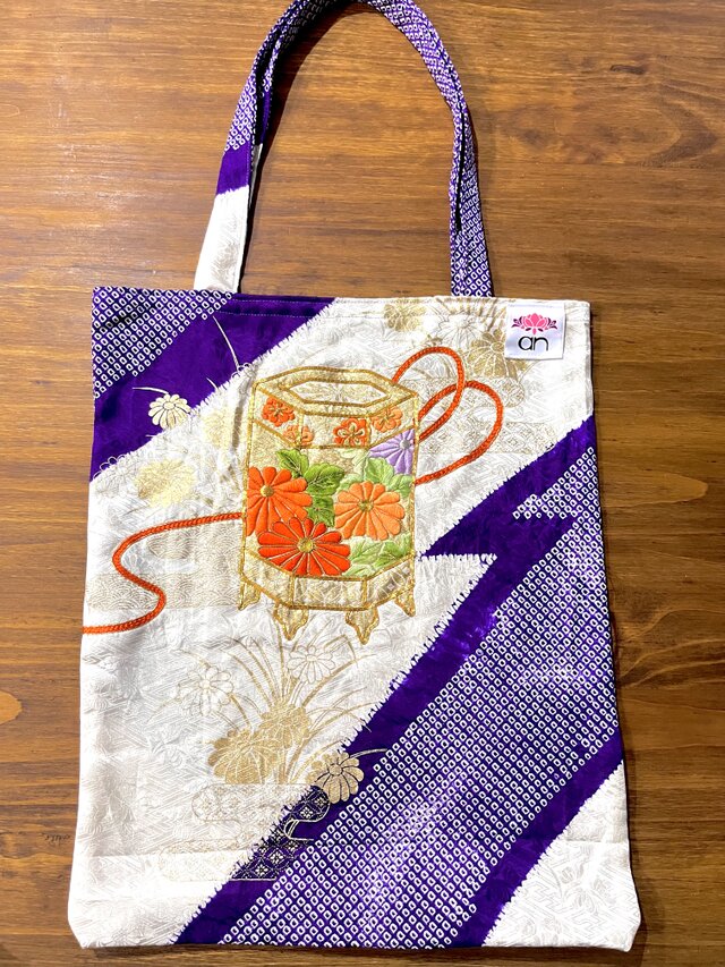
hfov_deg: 53.1
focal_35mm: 26
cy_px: 484
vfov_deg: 67.3
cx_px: 362
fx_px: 726
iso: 400
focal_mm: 5.1
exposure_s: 1/50
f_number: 1.6
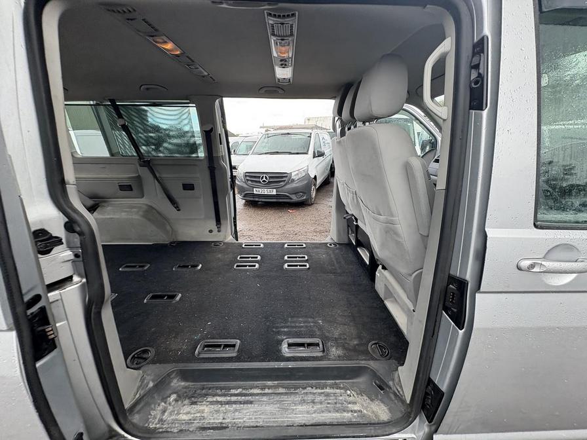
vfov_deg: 85.7
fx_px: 237
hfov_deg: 102.1
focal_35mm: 14
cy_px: 220
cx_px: 294
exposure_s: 1/99
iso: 80
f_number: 2.2
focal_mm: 2.22
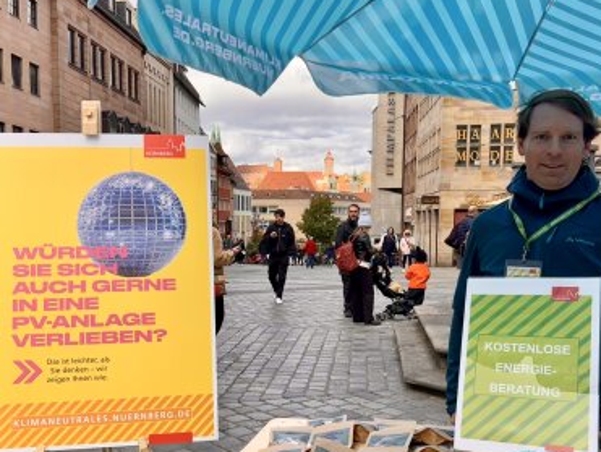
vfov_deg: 40.5
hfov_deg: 52.5
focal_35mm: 35
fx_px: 608
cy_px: 284
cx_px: 275
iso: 50
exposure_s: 1/1266
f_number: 1.5
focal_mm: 5.7
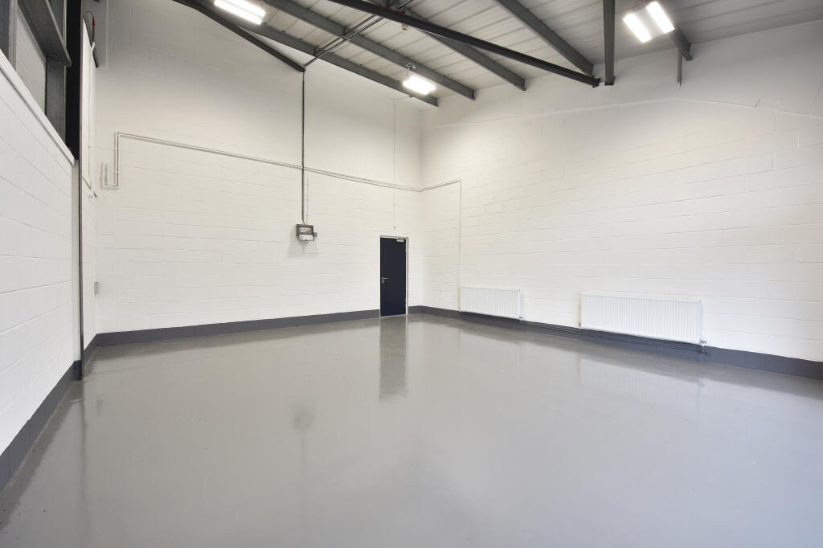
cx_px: 412
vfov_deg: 46.4
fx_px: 640
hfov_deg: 65.5
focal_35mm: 28
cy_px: 274
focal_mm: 10.26
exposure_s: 1/800
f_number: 4.5
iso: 100
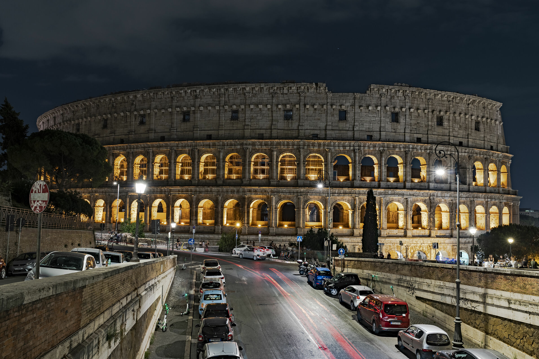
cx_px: 270
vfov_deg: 37.9
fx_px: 524
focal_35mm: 35
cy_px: 180
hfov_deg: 54.4
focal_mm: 35
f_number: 8
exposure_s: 1
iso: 100
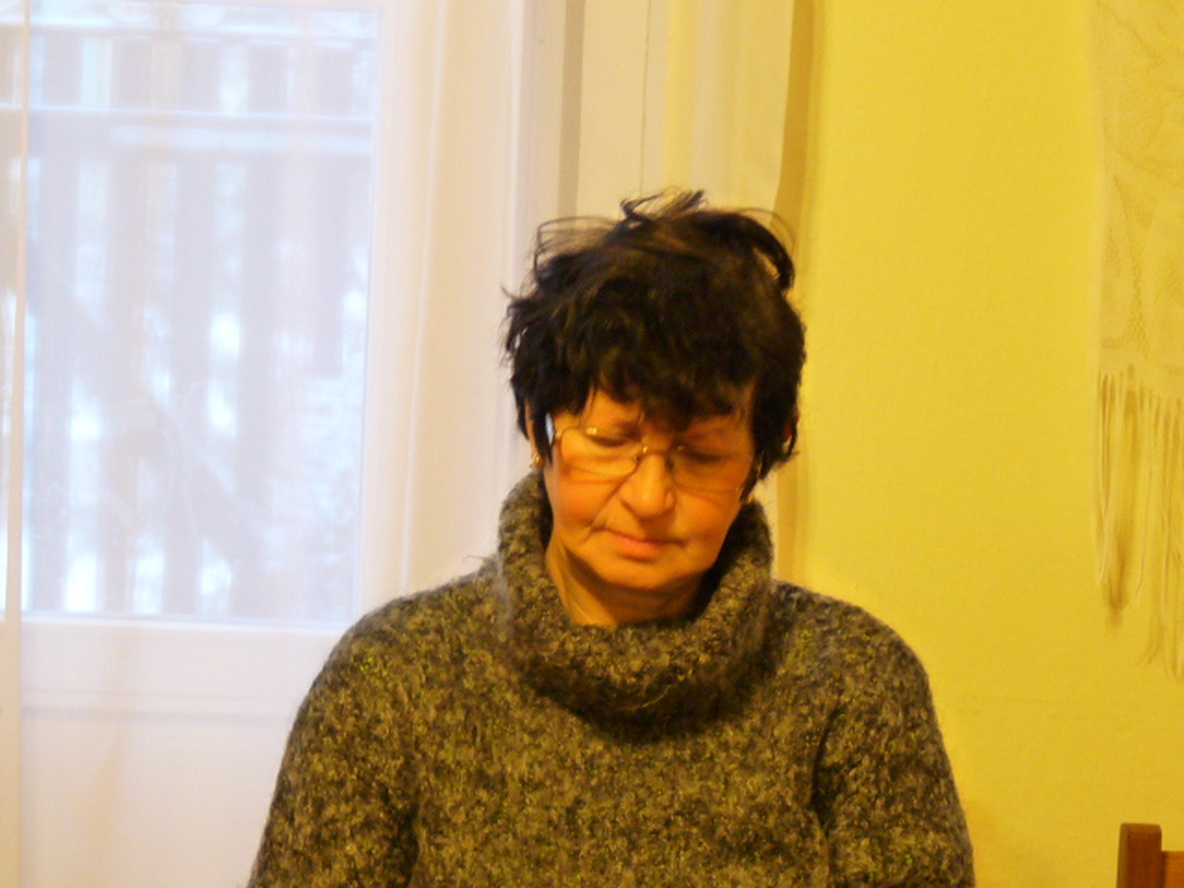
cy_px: 444
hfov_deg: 12.7
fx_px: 5302
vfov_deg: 9.6
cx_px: 592
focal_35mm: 155
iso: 400
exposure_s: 1/6
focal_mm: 15.5
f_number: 3.4
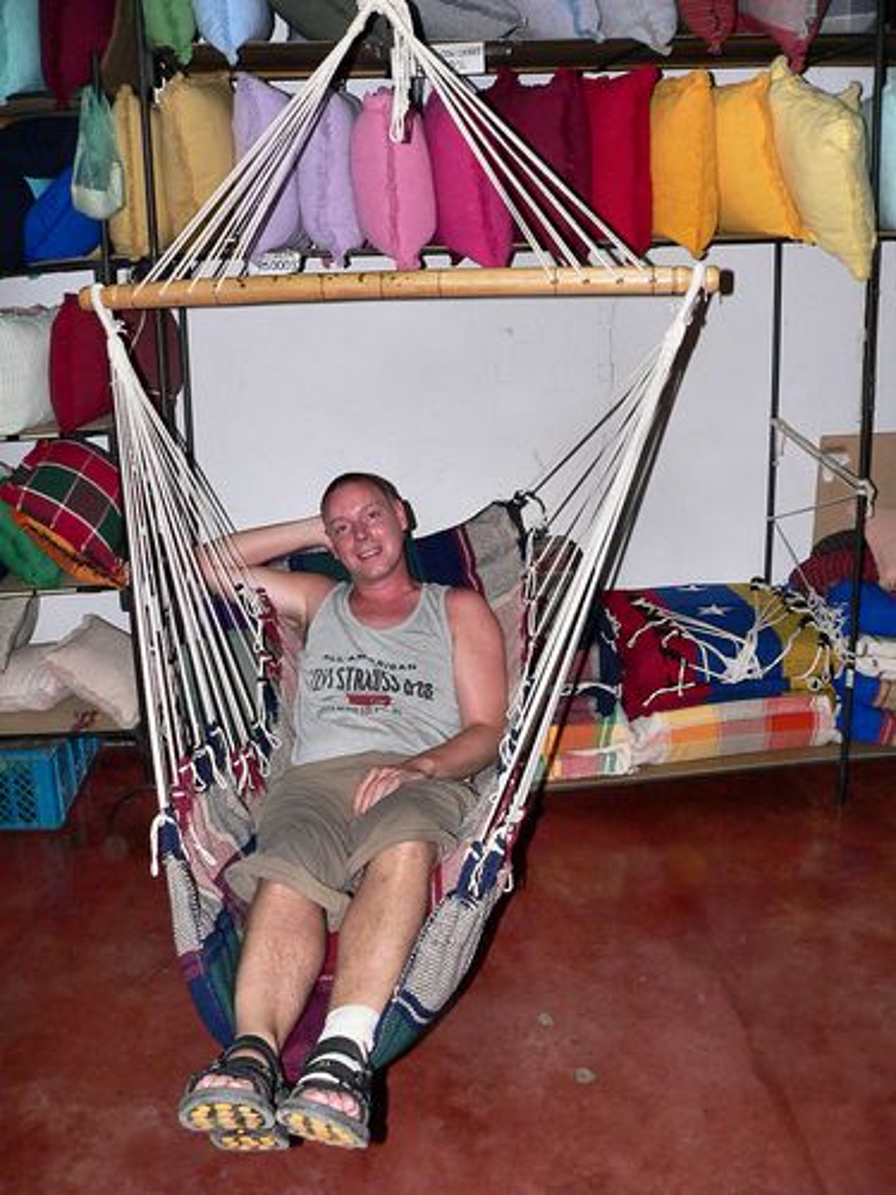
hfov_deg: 39.7
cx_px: 448
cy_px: 598
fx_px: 1242
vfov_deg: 51.4
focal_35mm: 36
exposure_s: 1/60
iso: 200
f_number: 2.8
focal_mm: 6
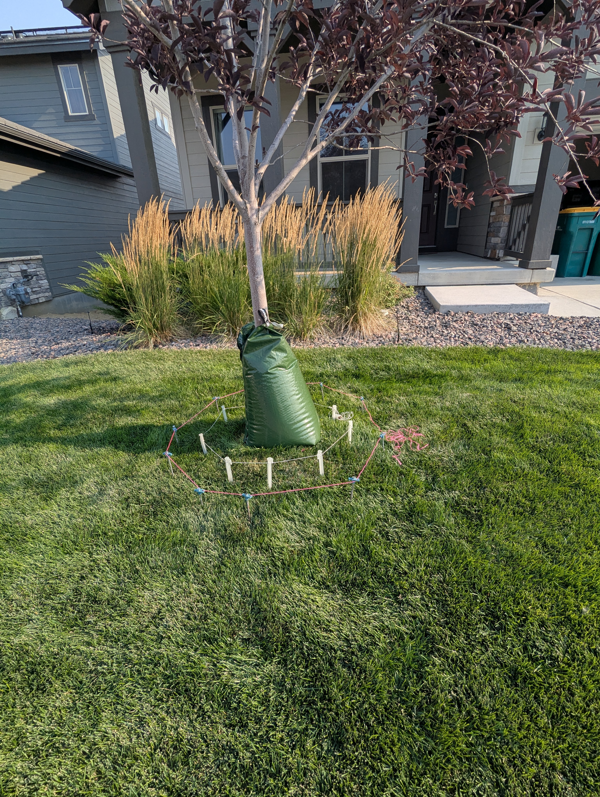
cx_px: 300
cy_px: 398
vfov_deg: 94.4
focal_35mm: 16
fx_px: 369
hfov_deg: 78.2
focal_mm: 2.35
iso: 45
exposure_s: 1/654
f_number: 2.2
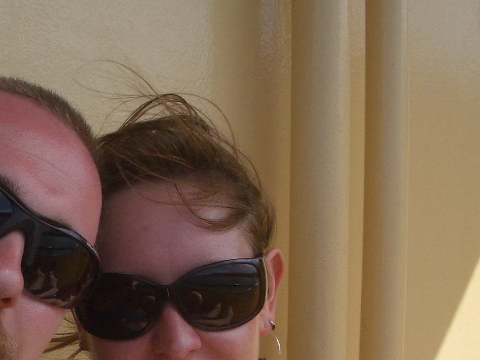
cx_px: 101
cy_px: 312
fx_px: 1068
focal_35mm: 77
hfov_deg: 25.0
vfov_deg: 18.9
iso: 50
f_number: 4.3
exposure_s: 1/640
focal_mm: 5.8
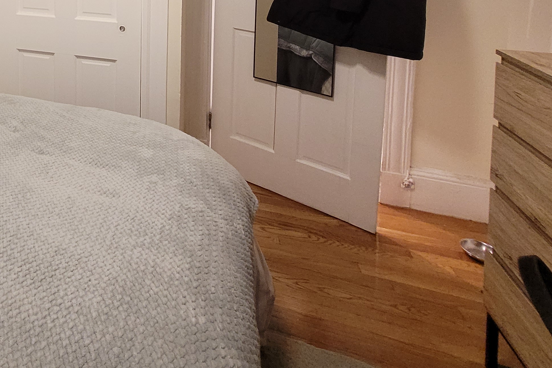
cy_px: -49
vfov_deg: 37.6
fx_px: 429
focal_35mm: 28
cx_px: 27
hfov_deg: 54.3
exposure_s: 1/29
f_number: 2.2
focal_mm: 1.74
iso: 400
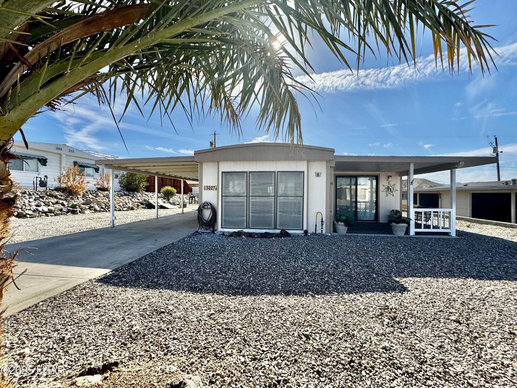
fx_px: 209
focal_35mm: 14
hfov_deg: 102.1
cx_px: 258
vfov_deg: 85.7
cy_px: 194
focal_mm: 2.22
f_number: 2.2
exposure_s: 1/2028
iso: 50
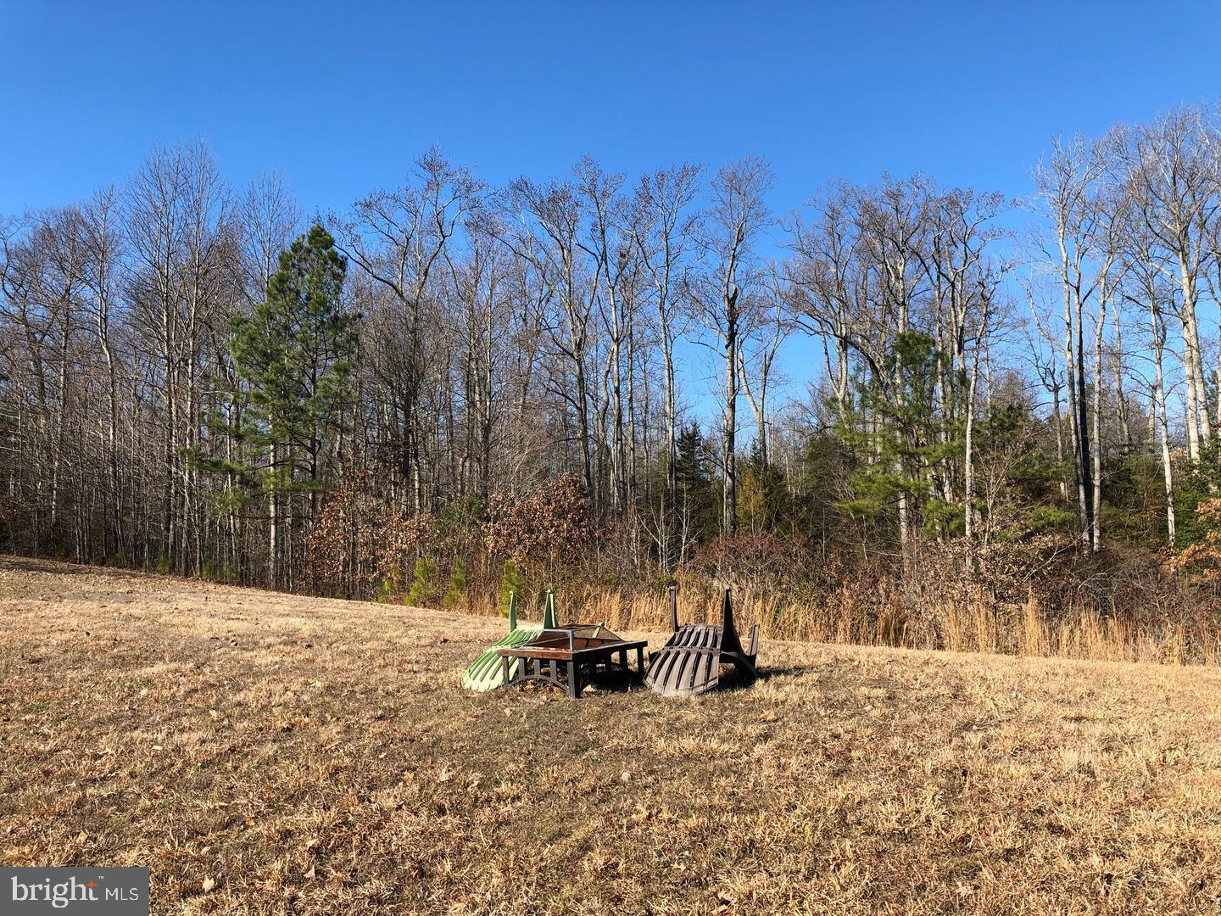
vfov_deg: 49.7
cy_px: 458
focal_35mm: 28
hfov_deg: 63.4
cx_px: 610
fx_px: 988
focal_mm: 4
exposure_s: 1/1185
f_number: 1.8
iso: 20
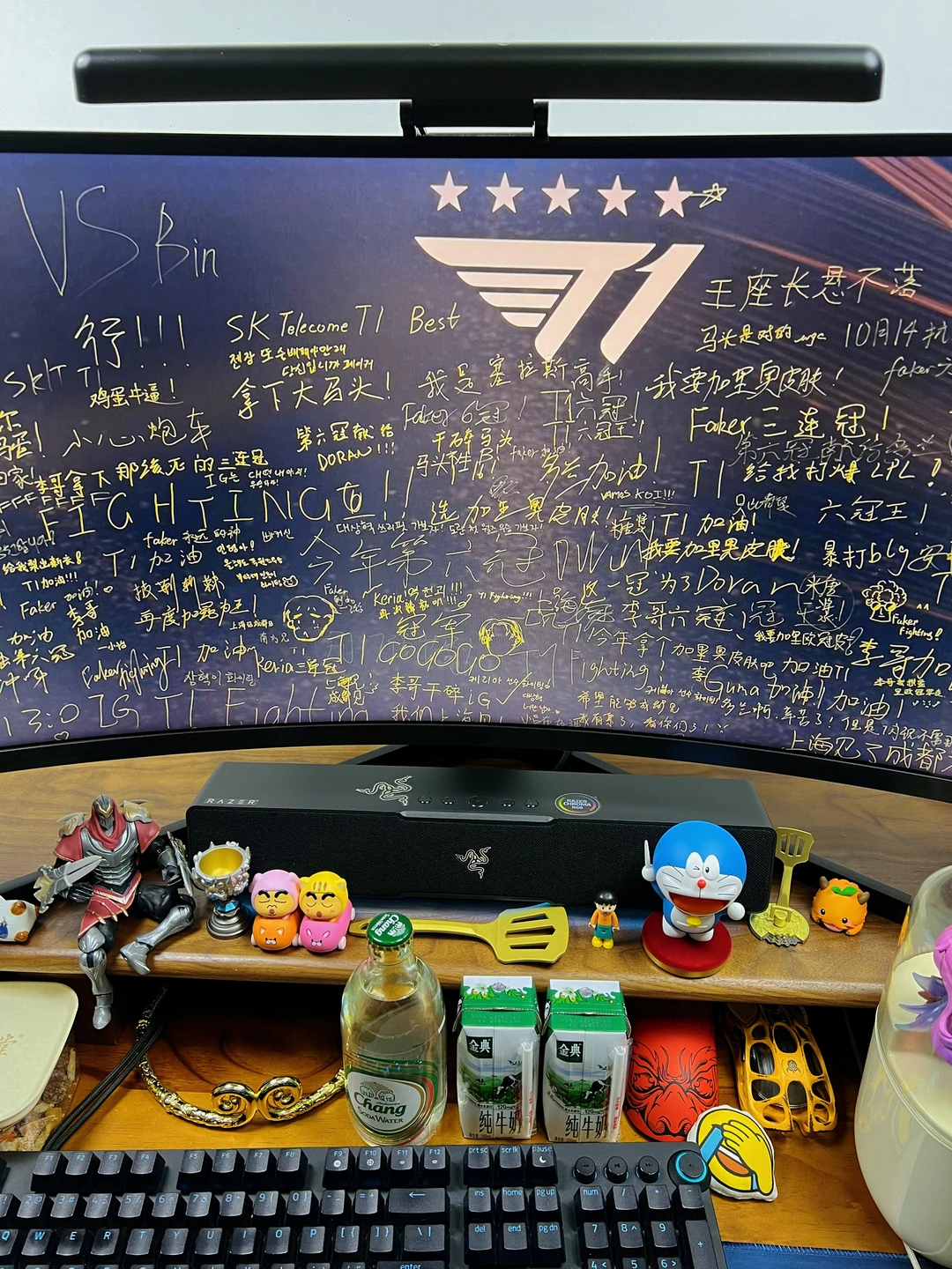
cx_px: 476
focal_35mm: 26
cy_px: 634
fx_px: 953
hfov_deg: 53.1
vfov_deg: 67.3
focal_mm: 5.7
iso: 125
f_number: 1.5
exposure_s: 1/74
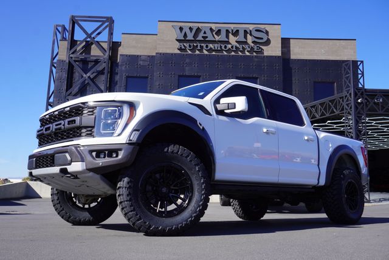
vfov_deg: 36.9
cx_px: 194
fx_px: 389
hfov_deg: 53.1
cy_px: 130
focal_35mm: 36
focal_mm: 24
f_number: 9
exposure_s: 1/125
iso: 100
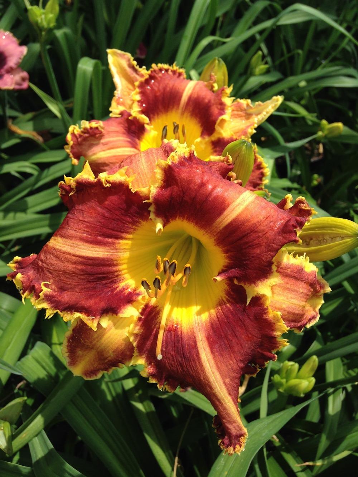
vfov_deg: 55.3
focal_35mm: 33
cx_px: 179
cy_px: 238
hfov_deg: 43.0
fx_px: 455
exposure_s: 1/861
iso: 50
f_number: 2.4
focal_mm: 4.12
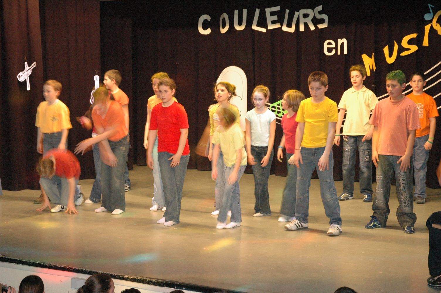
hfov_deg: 30.5
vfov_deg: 20.6
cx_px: 220
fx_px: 808
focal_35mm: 66
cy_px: 146
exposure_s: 1/10
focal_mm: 44
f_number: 5
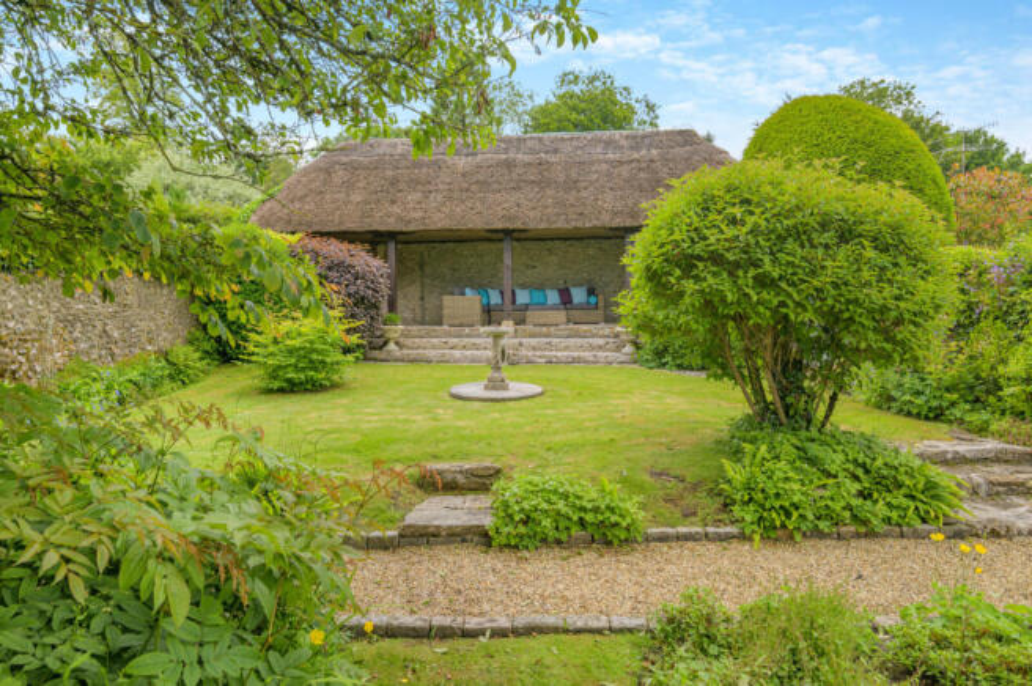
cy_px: 343
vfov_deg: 57.1
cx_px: 516
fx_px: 630
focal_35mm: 22
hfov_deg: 78.6
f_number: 8
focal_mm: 22
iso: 100
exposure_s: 1/100
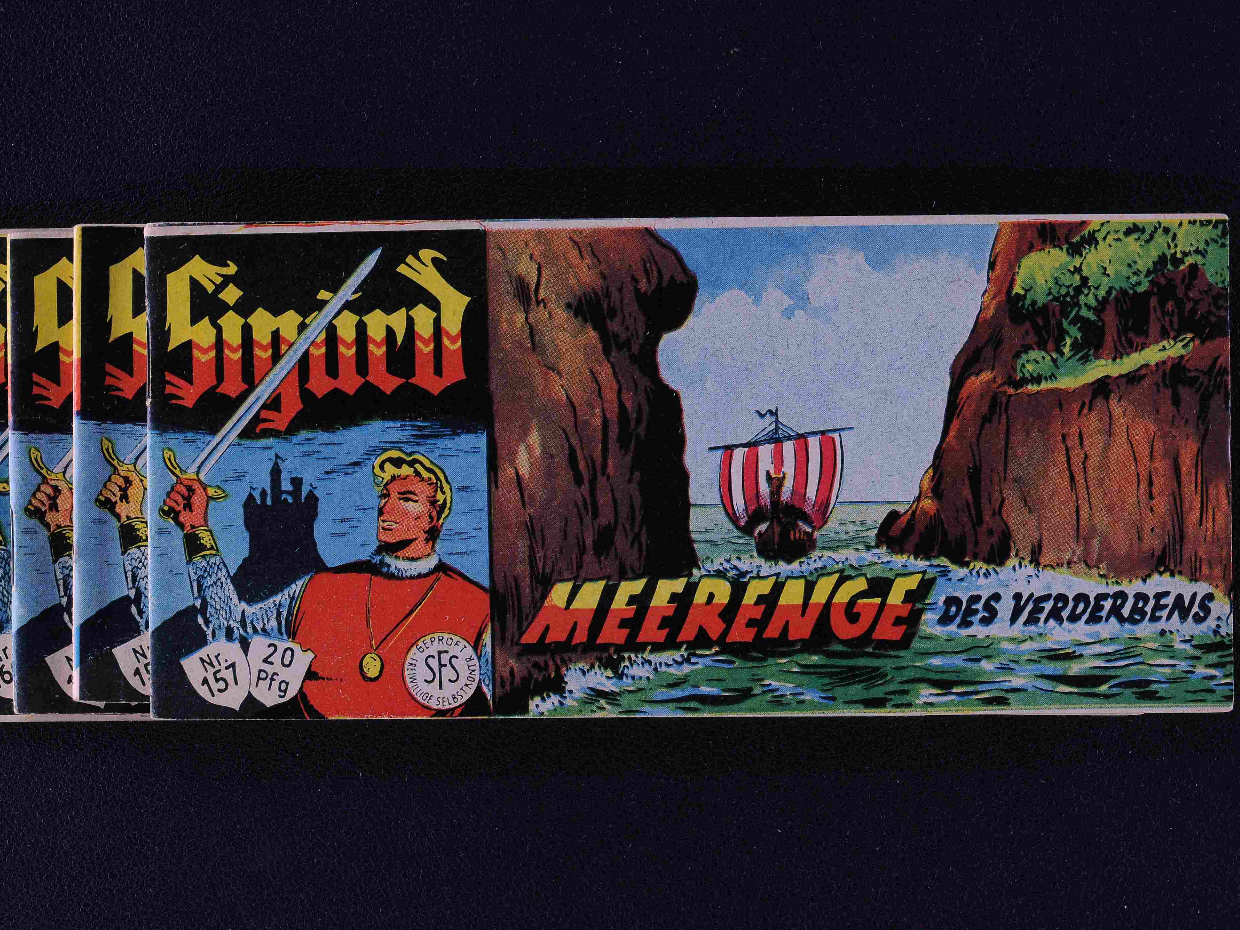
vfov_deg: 18.0
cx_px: 553
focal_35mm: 82
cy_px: 462
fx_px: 2937
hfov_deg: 23.8
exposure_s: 1/6
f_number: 10
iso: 200
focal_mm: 50
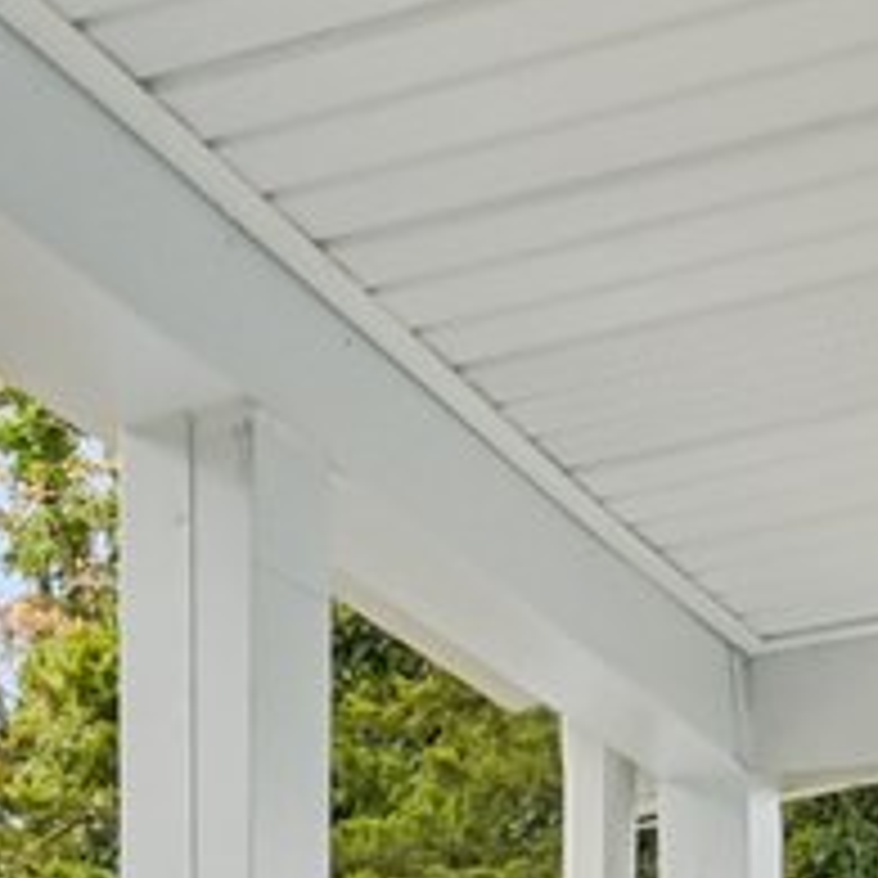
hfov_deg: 13.4
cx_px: 207
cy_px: 1443
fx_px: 3715
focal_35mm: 129
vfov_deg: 12.6
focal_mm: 14.5
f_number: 8
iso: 100
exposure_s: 1/100
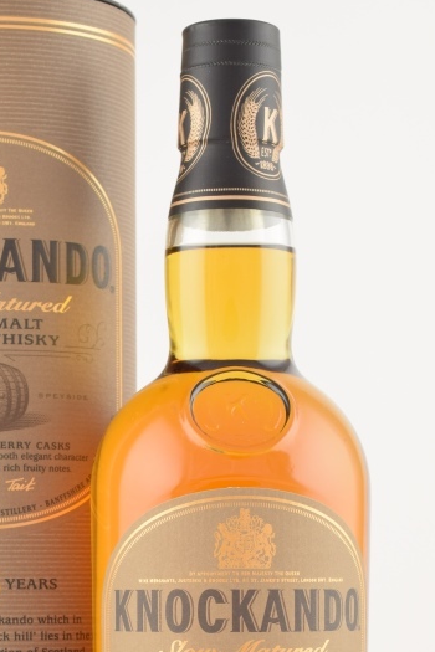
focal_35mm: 117
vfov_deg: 17.3
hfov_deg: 11.7
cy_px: 543
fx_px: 2120
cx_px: 117
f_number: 8
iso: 100
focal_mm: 40
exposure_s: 1/15
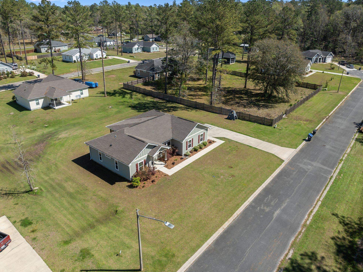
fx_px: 262
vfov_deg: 54.9
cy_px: 136
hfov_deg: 69.4
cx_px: 178
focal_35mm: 25
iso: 100
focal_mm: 12.29
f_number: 2.8
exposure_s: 1/1250
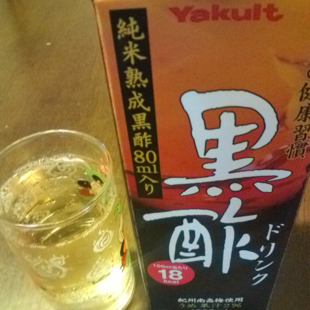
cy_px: 188
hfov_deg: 43.9
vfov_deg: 43.6
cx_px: 155
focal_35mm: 38
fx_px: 385
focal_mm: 3.3
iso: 261
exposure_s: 1/3.85
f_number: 2.8
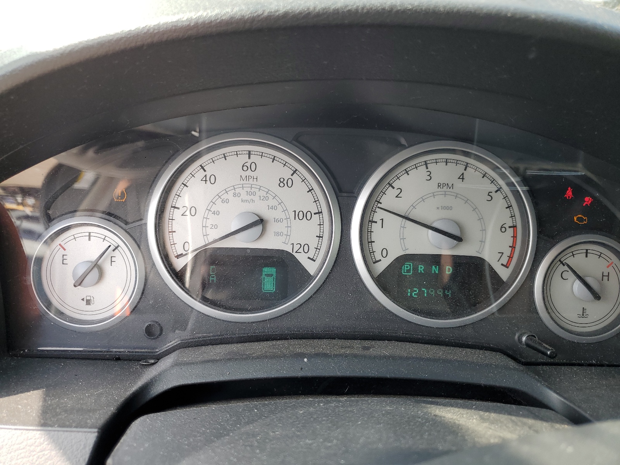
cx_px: 310
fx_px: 466
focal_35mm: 26
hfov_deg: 67.3
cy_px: 232
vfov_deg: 53.1
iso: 50
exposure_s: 1/286
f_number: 1.5
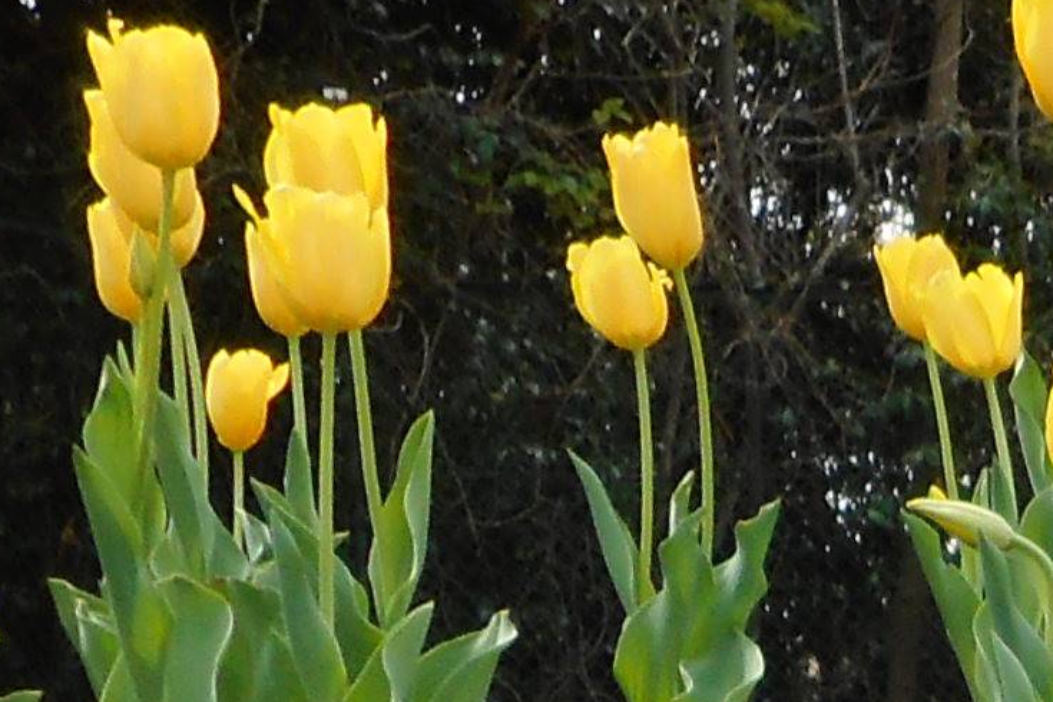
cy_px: 1670
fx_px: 3773
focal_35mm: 129
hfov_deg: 14.0
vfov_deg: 9.5
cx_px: 1936
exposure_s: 1/160
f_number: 3.7
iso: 80
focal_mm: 4.5
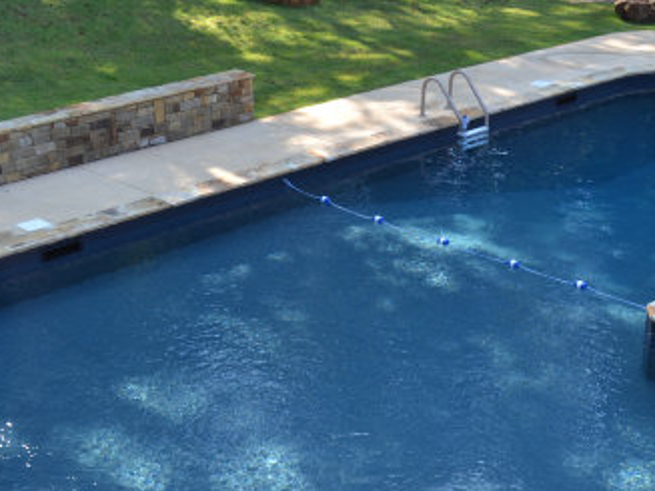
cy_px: 418
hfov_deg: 30.6
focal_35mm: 63
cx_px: 397
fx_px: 1192
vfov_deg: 22.8
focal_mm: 22
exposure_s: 1/125
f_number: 5.6
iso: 110
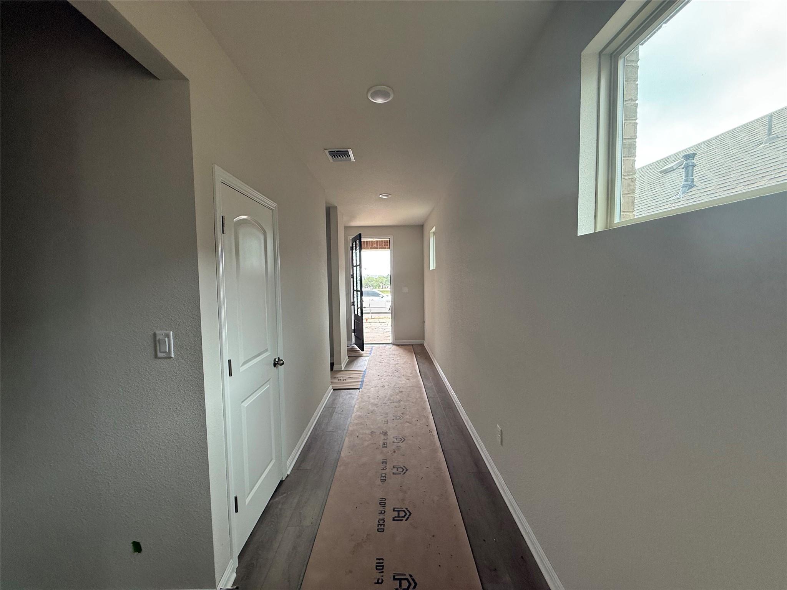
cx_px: 394
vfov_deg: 85.7
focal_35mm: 14
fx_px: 318
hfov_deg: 102.1
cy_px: 295
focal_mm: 2.22
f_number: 2.2
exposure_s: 1/99
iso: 100
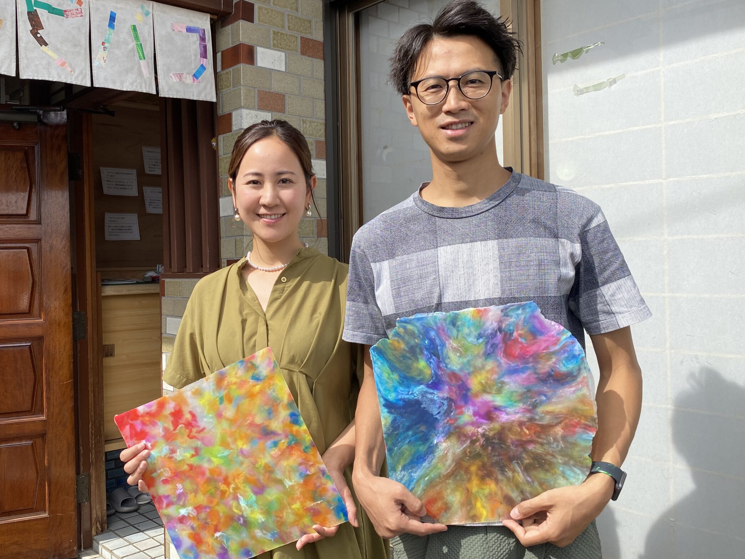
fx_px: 689
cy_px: 260
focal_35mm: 32
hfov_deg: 56.4
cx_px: 300
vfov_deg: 44.1
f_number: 1.8
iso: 32
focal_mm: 4.25
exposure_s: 1/1034
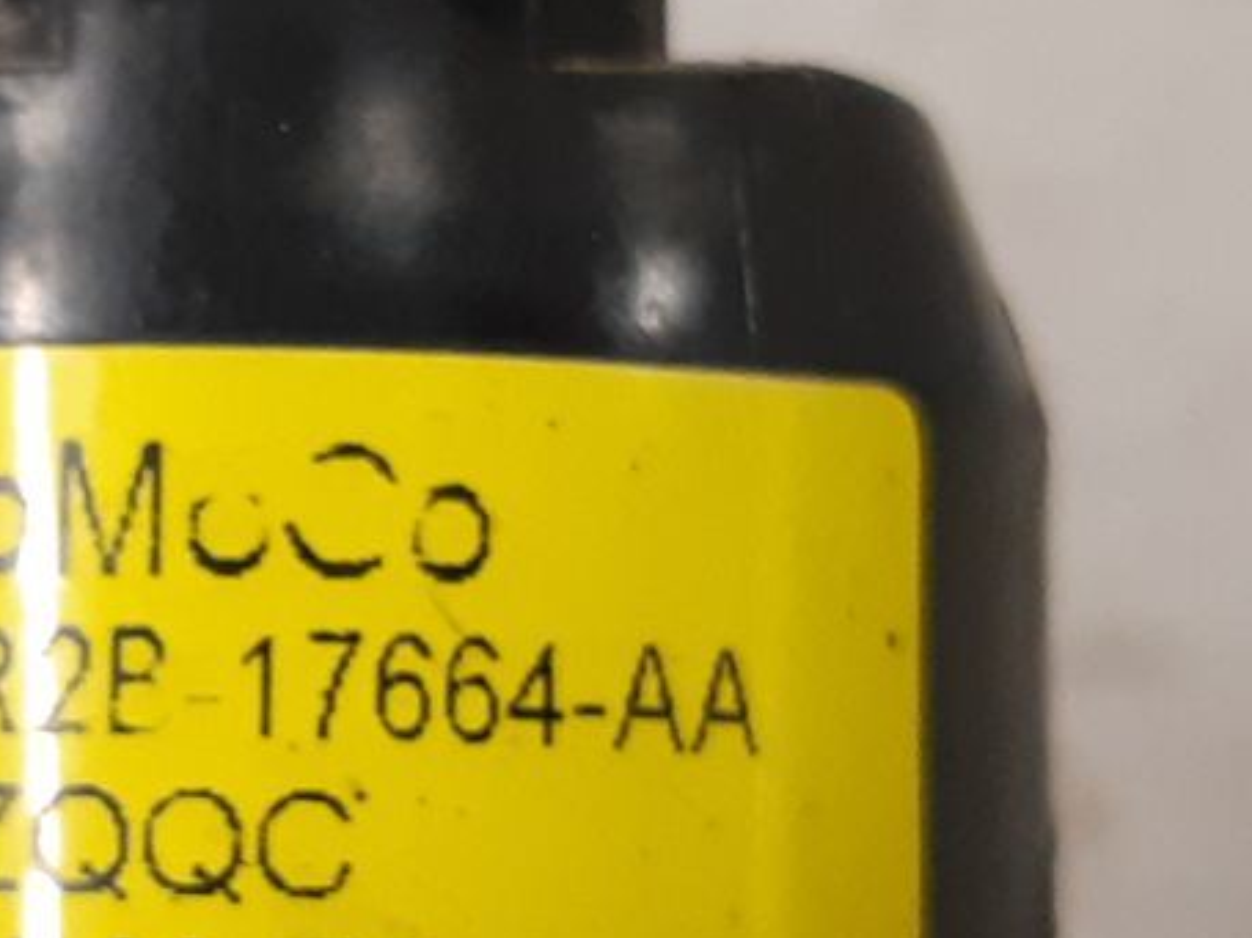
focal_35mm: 117
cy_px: 470
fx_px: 4231
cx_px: 217
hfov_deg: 16.7
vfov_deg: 12.7
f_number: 1.7
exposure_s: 1/50
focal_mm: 3.93
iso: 200
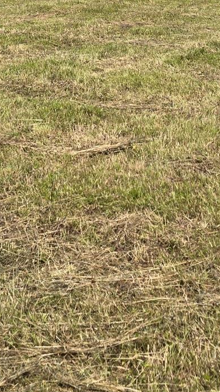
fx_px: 862
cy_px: -48
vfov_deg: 23.8
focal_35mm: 83
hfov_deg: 14.5
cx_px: 163
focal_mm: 6.3
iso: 12
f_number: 1.7
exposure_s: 1/1076
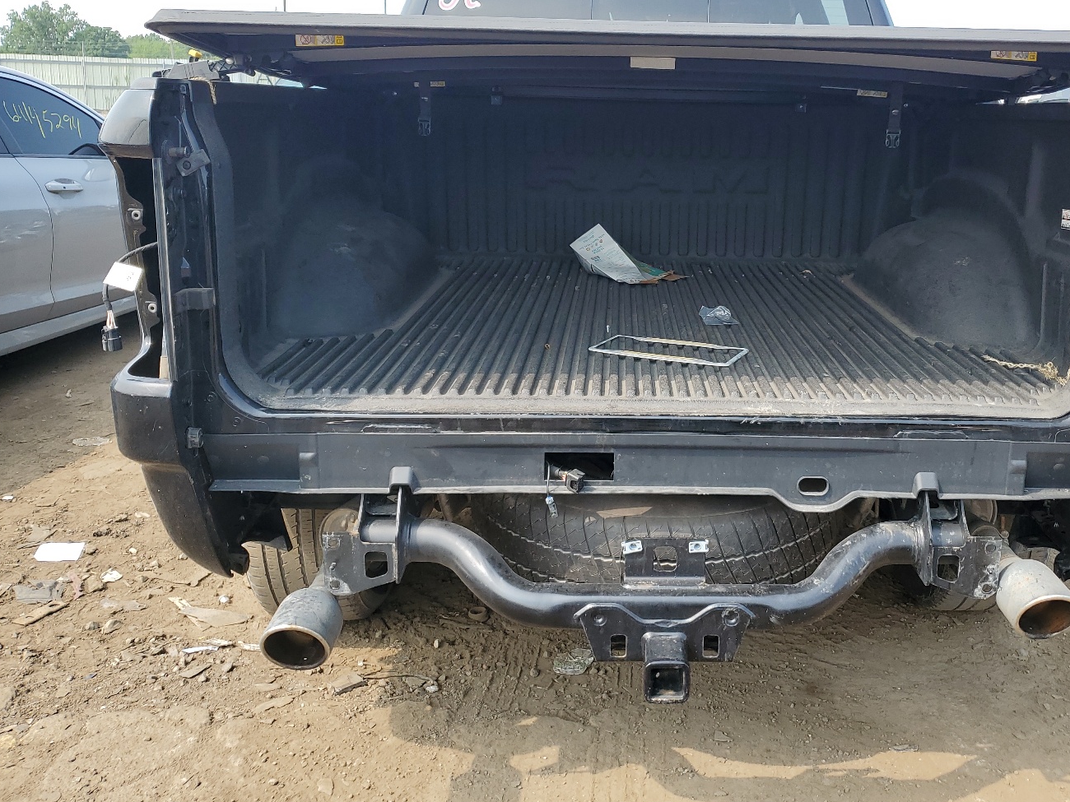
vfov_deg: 44.1
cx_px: 646
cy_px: 347
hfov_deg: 56.4
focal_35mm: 32
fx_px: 989
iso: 50
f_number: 1.5
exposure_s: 1/909
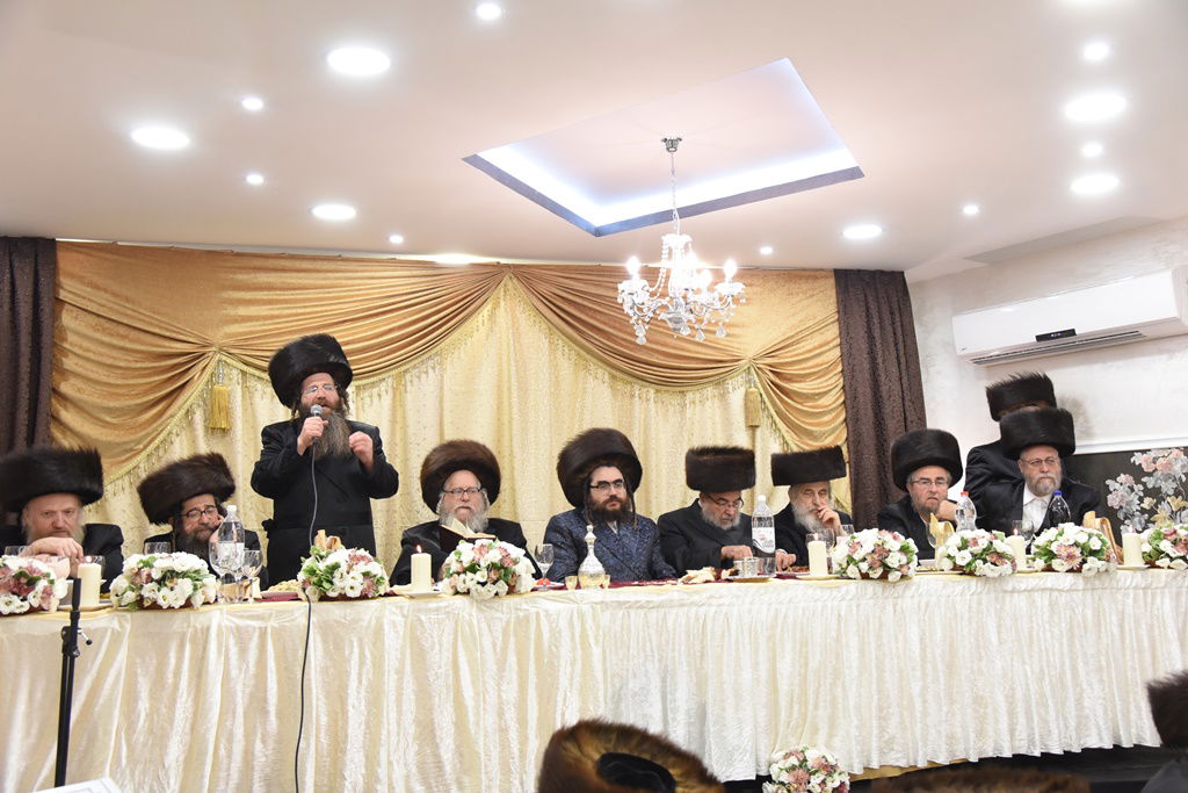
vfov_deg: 35.1
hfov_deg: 50.7
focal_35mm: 38
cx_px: 594
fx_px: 1254
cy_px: 396
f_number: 5
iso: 2500
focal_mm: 38
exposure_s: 1/100
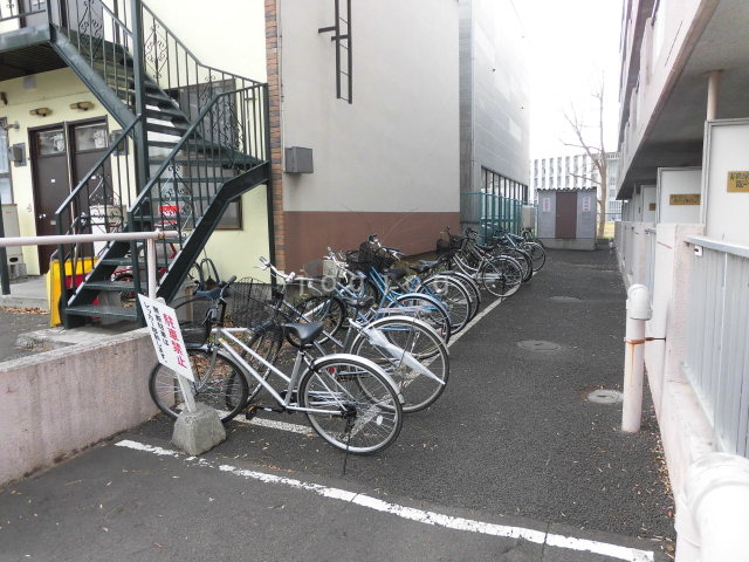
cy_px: 281
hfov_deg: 71.6
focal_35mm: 24
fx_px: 519
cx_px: 374
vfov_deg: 56.8
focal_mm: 4.3
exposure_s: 1/125
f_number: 3.1
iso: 100
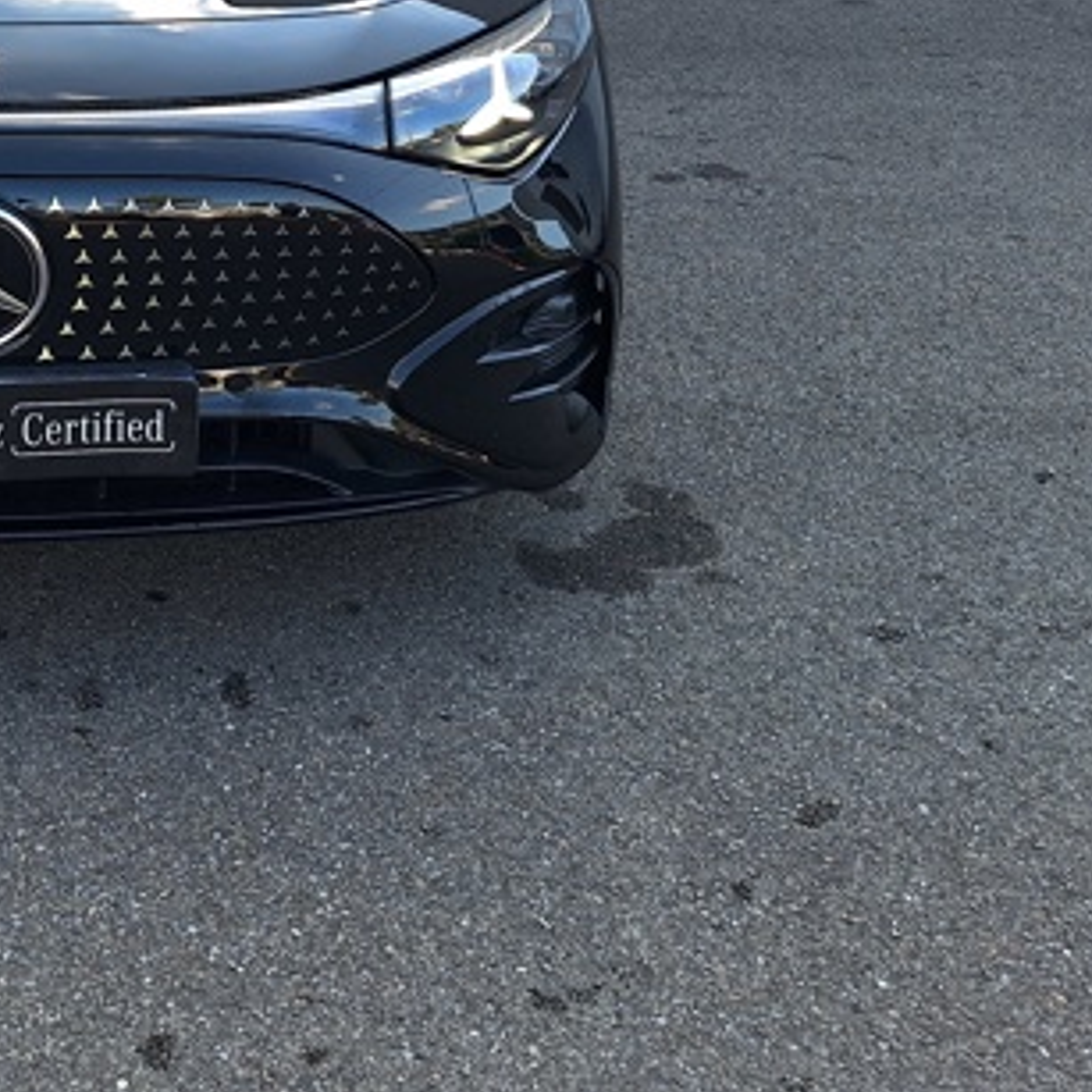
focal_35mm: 53
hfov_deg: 29.9
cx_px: -14
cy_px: 53
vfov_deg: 30.4
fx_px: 1892
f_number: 1.8
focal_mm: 5.54
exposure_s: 1/248
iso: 40
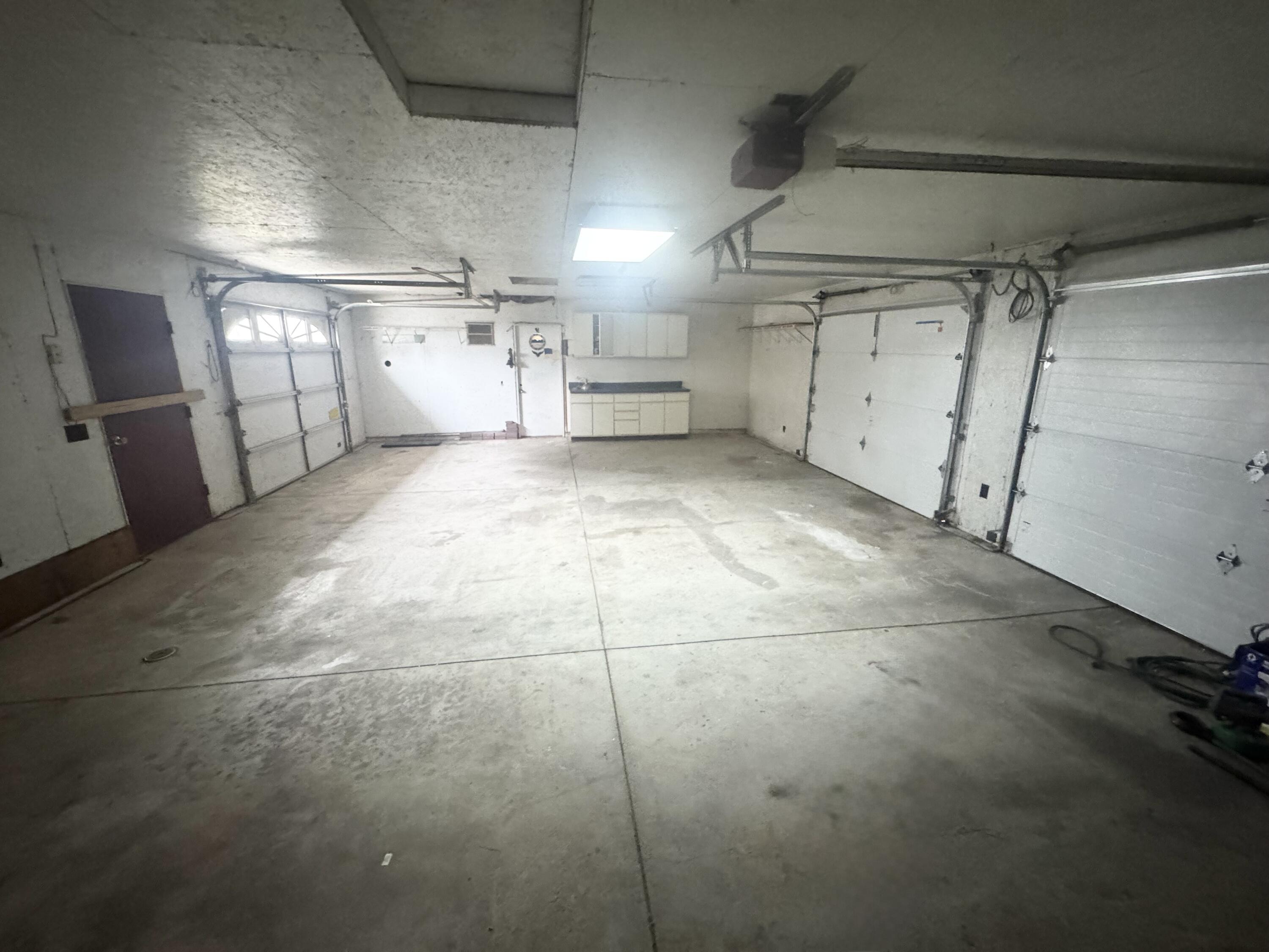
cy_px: 476
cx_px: 634
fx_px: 513
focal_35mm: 14
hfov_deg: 102.1
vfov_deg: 85.7
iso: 1000
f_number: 2.2
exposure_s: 1/60
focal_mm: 2.22
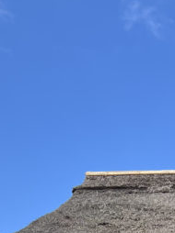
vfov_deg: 15.4
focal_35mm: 105
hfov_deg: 14.0
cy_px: 449
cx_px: 125
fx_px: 709
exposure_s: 1/982
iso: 50
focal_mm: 5.7
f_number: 1.5
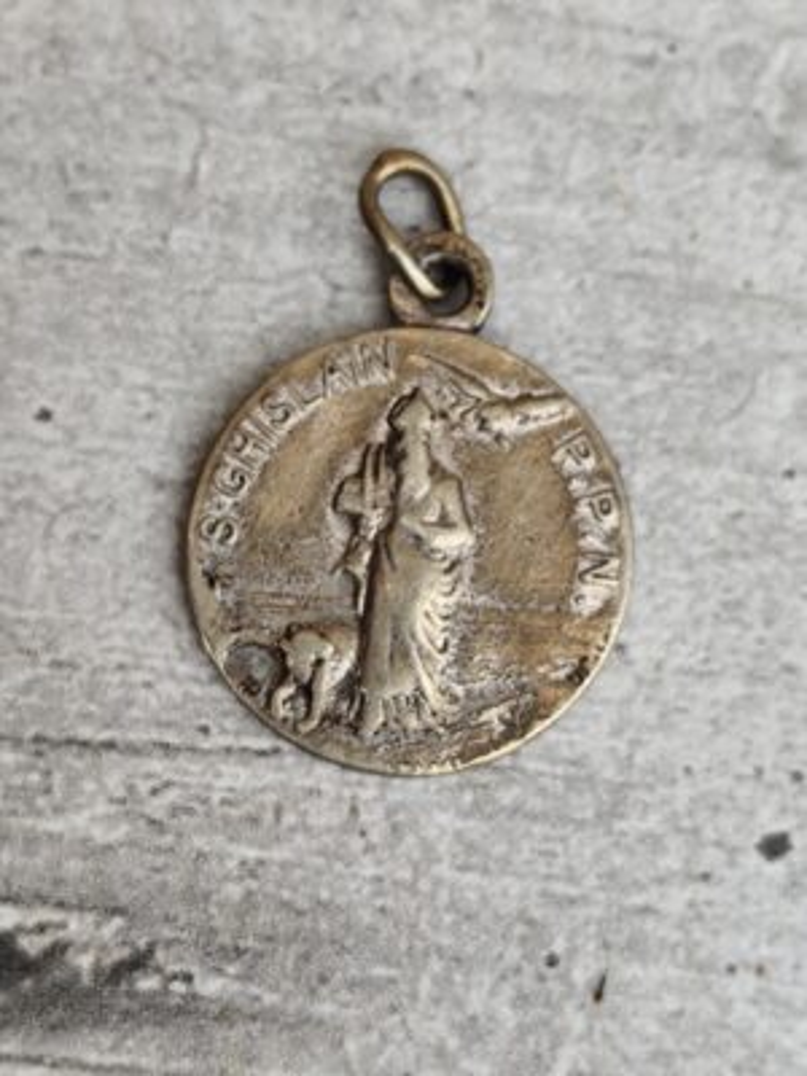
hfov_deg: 15.9
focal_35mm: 93
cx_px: 404
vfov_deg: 21.1
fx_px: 2891
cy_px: 538
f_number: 1.65
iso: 50
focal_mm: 6.19
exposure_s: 1/100
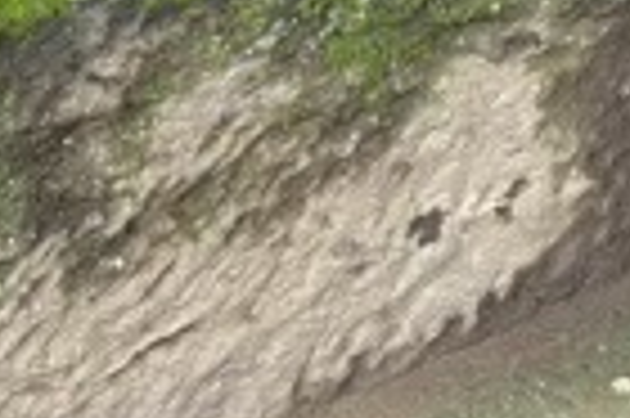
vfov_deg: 8.7
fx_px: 2360
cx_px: 1071
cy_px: -744
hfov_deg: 13.8
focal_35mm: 135
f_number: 1.6
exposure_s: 1/98
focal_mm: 5.96
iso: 125
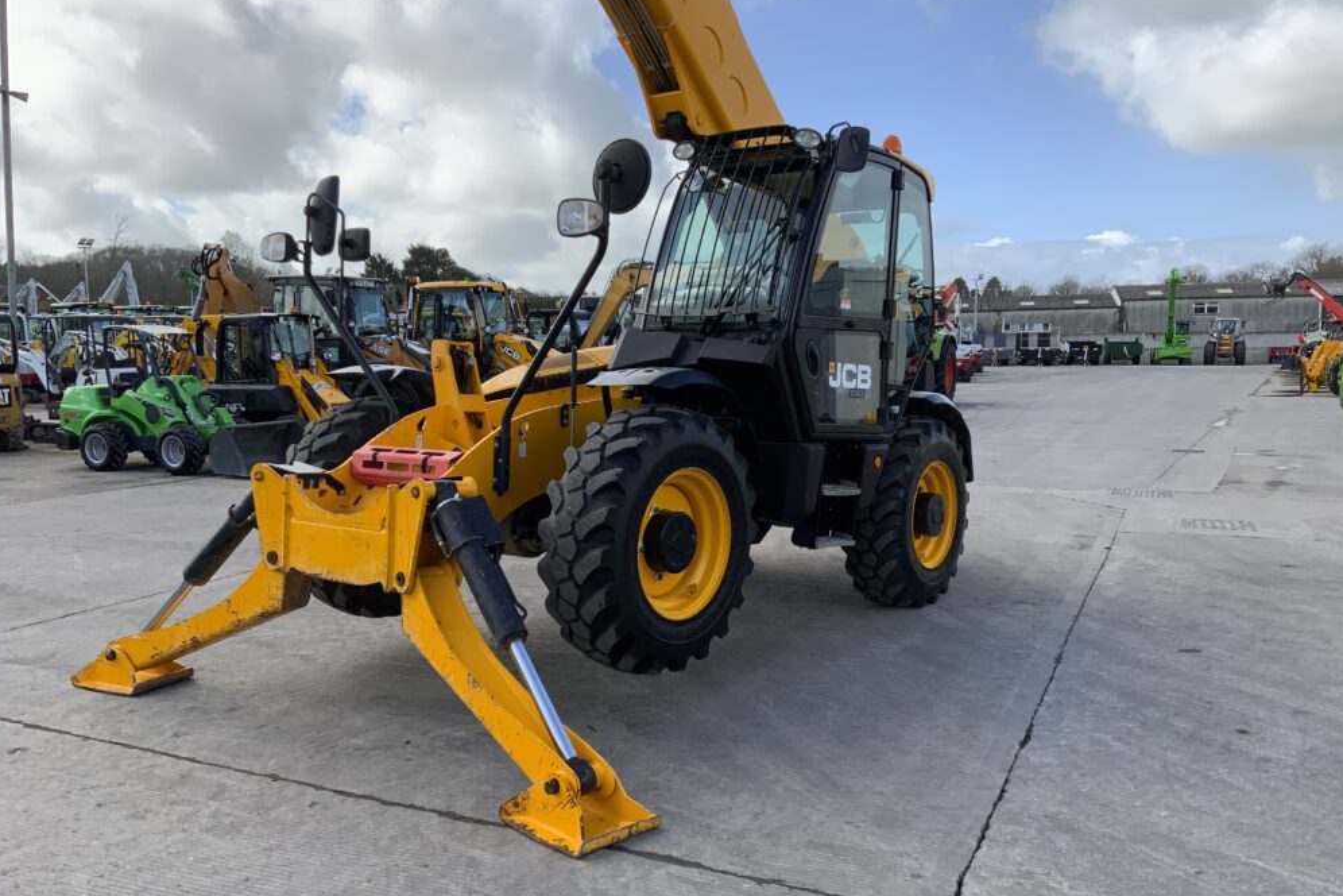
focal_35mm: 31
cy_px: 487
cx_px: 657
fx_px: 1156
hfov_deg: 60.3
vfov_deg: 42.3
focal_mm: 3
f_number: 1.8
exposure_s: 1/929
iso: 16
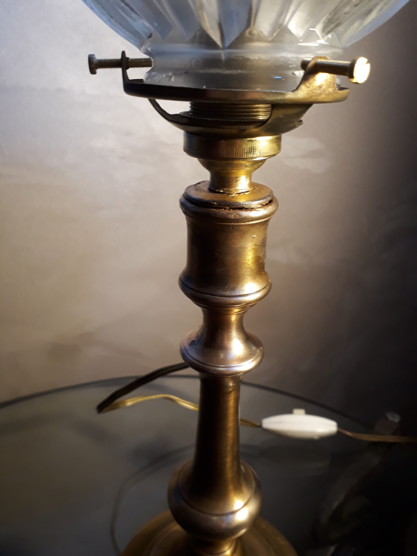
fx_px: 434
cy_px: 278
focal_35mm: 27
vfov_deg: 65.3
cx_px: 208
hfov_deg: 51.4
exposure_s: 1/33
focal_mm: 3.6
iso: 100
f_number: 1.9
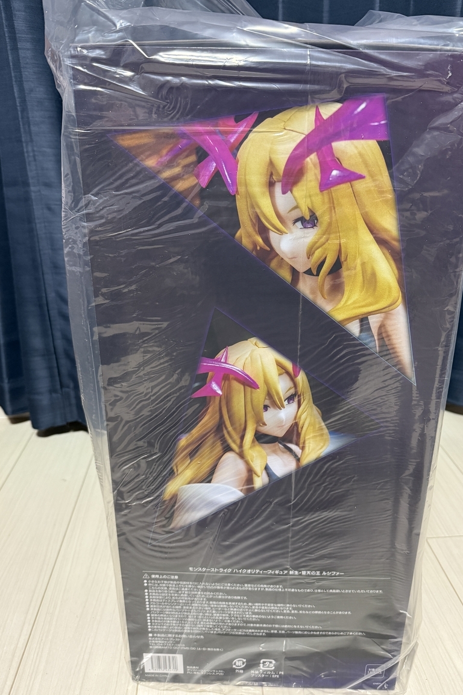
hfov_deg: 49.4
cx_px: 259
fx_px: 502
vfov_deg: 69.4
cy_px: 344
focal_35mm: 26
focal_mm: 6.76
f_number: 1.78
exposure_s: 1/50
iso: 500
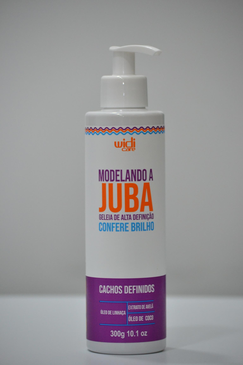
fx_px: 1549
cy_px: 182
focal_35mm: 153
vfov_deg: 13.4
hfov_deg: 9.0
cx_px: 122
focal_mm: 102
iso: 1600
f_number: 5
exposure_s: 1/200
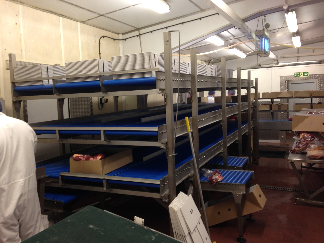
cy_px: 122
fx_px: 309
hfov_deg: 55.4
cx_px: 162
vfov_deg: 42.9
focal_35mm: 33
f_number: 2.4
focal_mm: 4.12
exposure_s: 1/20
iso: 50
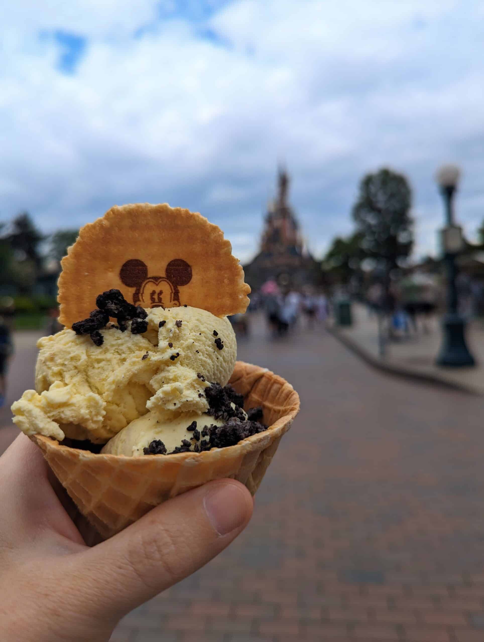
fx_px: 446
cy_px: 321
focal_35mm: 24
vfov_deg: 71.5
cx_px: 242
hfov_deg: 56.9
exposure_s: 1/2463
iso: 39
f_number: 1.85
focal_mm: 6.81
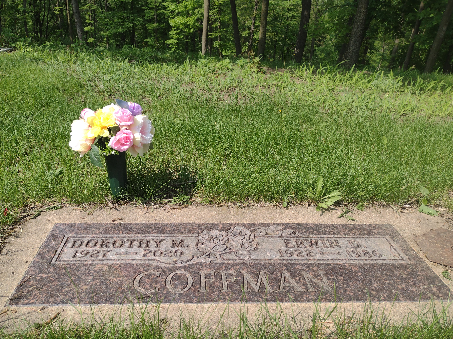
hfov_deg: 59.9
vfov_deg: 46.8
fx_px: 393
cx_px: 217
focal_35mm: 30
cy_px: 172
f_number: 1.7
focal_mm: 4.71
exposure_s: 1/1344
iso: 100
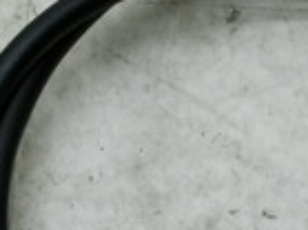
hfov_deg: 18.2
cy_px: 206
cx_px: 166
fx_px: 960
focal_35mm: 108
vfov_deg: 13.6
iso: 400
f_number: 3.5
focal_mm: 4.5
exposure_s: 1/125
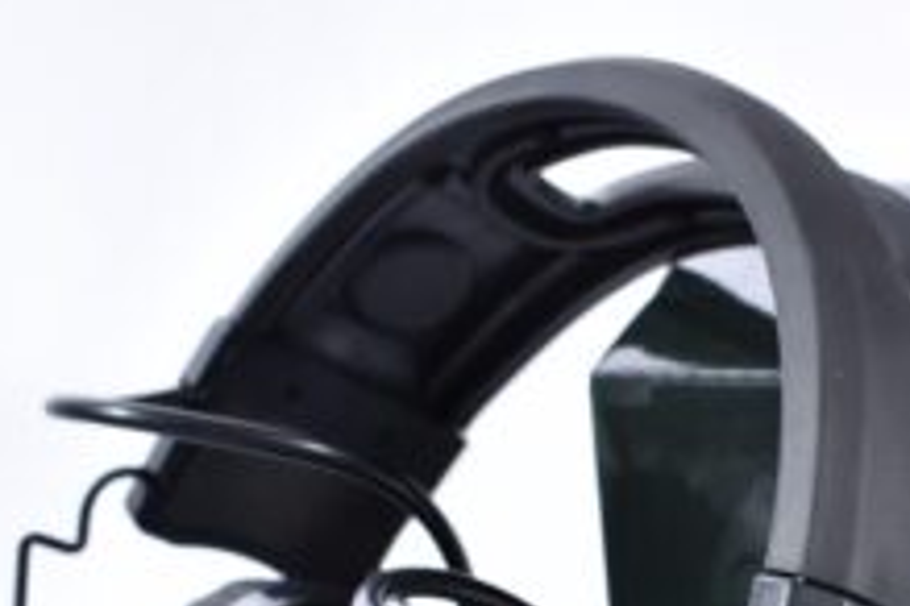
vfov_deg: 12.4
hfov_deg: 18.5
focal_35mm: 107
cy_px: 809
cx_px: 960
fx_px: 2705
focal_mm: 26
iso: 640
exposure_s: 1/40
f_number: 5
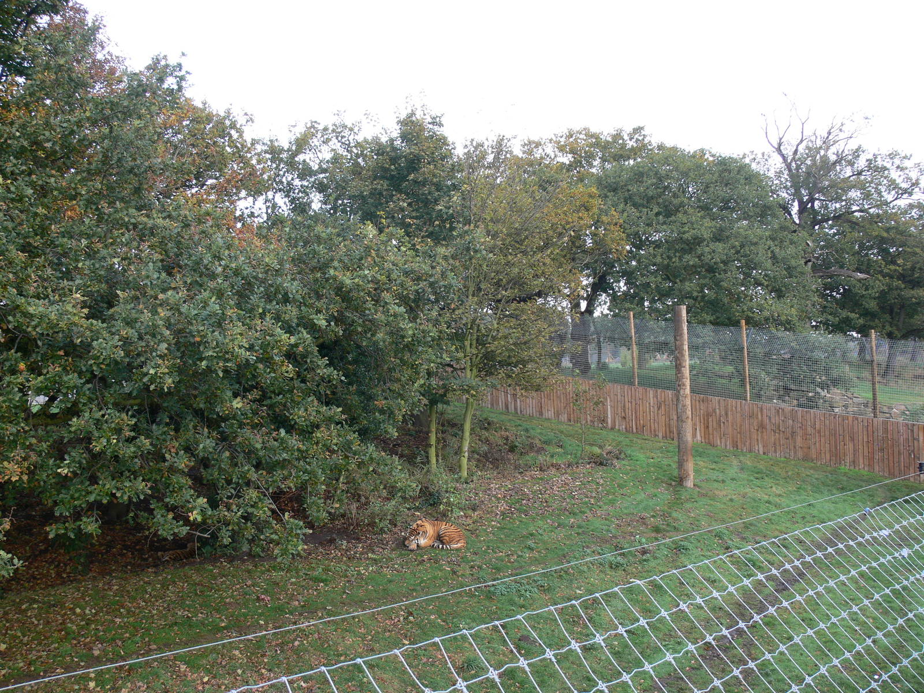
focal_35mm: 35
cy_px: 346
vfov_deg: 40.7
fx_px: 934
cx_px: 462
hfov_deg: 52.6
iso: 80
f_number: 4
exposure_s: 1/60
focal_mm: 7.4
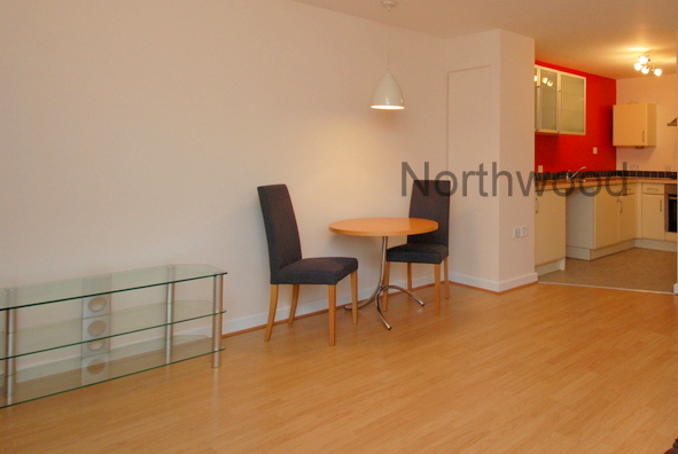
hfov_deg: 66.6
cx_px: 474
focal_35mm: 26
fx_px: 490
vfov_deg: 48.2
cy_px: 126
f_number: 6.3
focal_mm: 10
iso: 400
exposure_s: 1/60
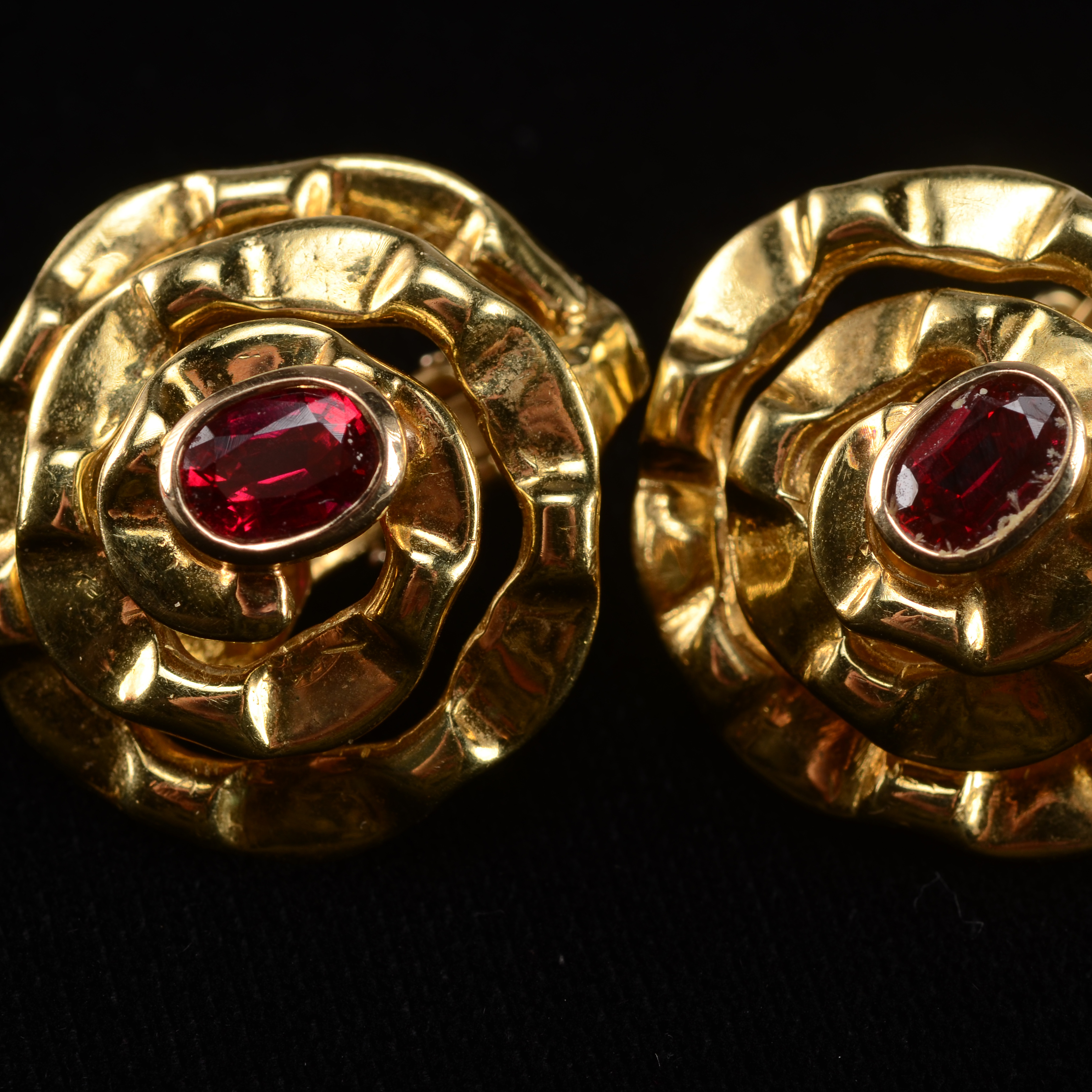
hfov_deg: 14.3
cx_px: 685
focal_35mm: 122
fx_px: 4354
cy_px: 522
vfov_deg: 14.3
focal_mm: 60
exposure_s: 1/80
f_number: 13
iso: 100
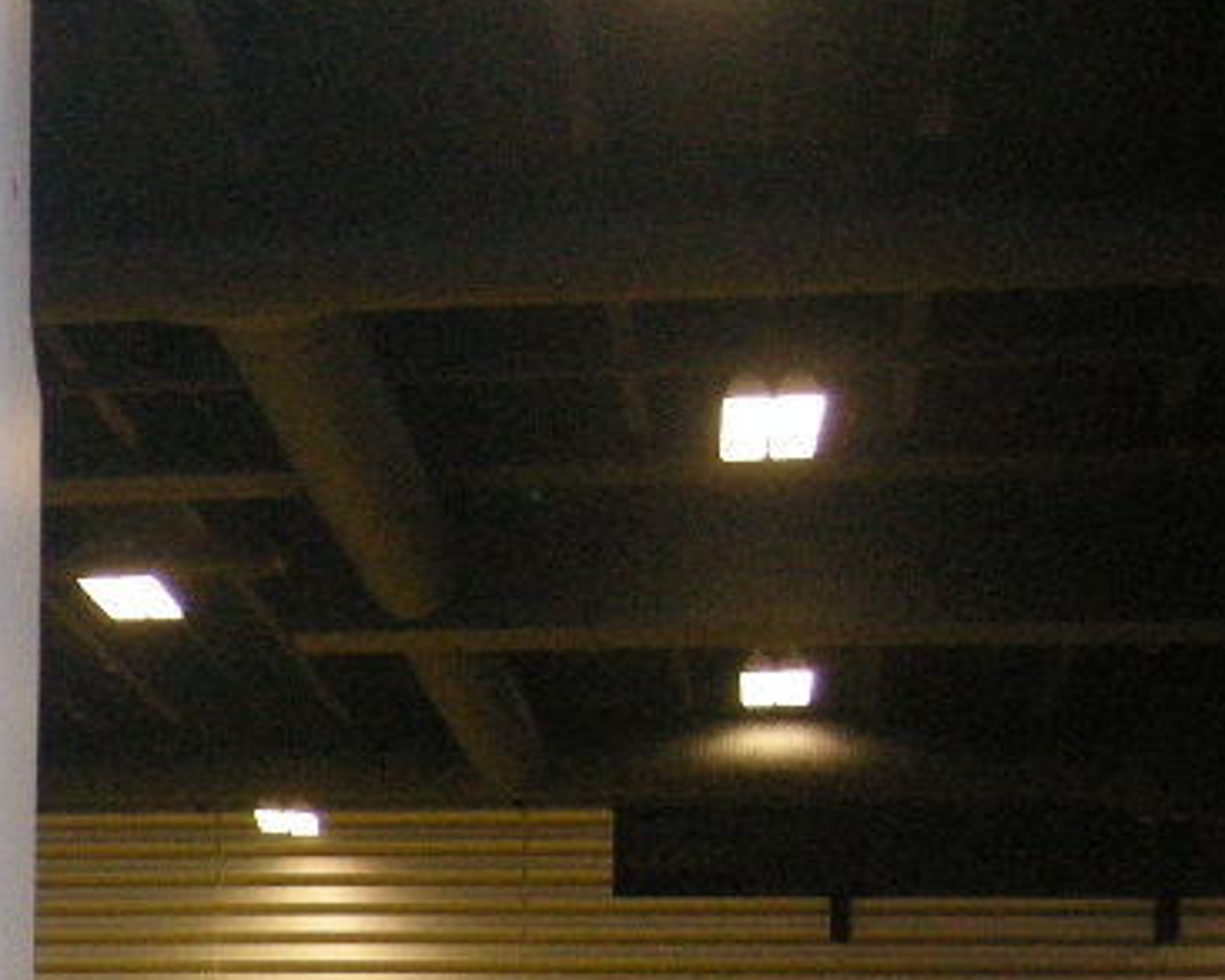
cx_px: -843
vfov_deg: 12.0
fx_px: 4461
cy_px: 1452
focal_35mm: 123
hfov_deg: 14.2
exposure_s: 1/45.6
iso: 400
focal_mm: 7.5
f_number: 2.7
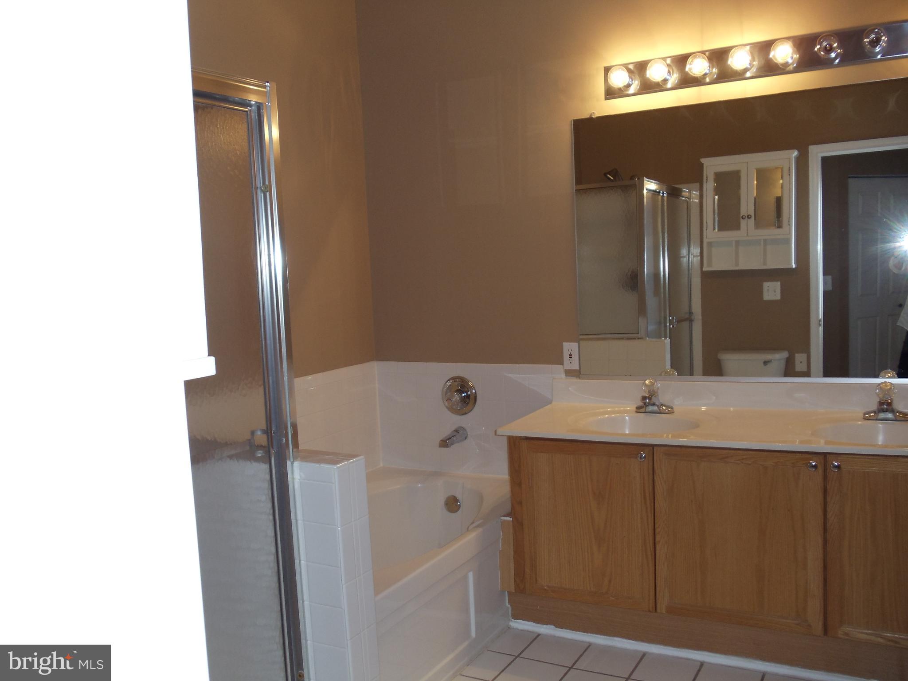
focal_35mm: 44
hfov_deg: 42.9
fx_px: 1154
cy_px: 340
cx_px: 454
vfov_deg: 32.9
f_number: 3.5
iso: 100
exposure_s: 1/30
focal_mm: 6
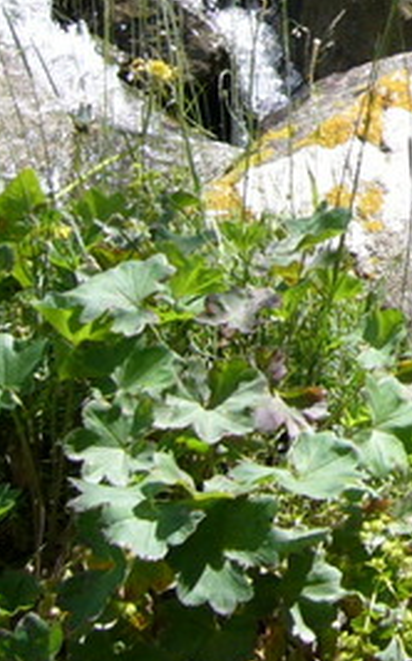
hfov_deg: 8.7
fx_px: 2572
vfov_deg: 14.4
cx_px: 829
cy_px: -25
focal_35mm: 143
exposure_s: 1/500
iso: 80
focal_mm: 5.8
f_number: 2.8
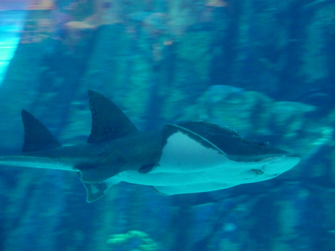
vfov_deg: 11.6
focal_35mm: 128
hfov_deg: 15.4
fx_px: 1239
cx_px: 168
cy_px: 126
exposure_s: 1/15
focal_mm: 21
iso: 800
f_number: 4.4
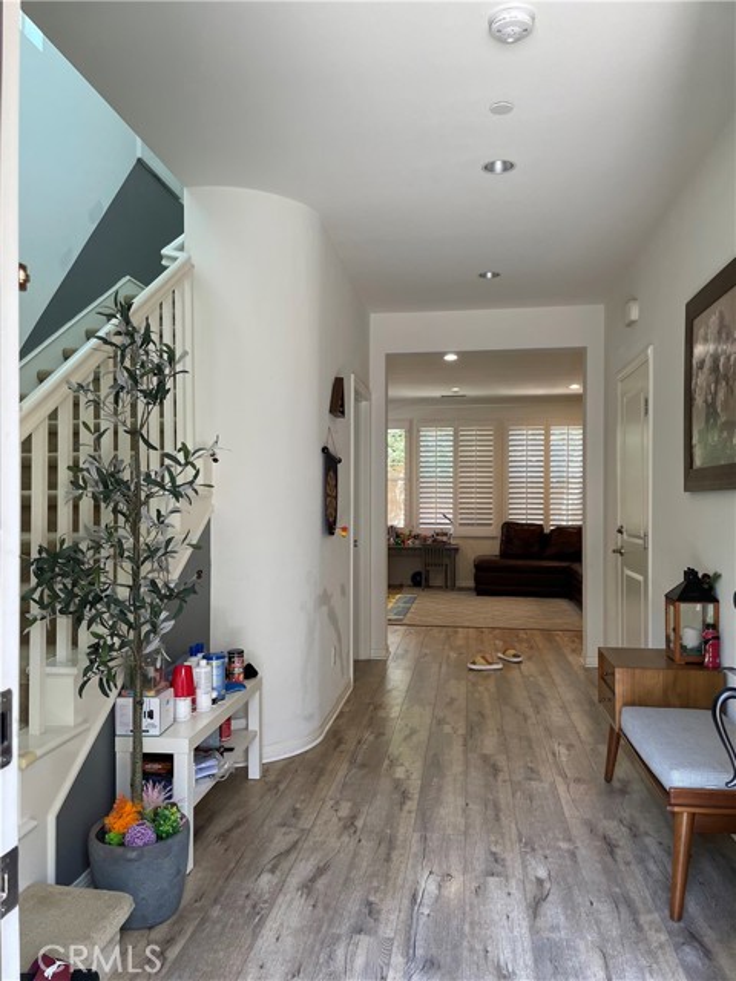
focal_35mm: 26
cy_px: 490
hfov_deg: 53.1
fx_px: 737
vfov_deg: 67.3
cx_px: 368
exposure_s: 1/120
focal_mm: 4.2
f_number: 1.6
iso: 100
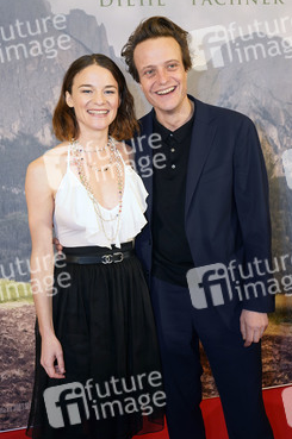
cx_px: 139
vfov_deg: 38.9
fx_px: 622
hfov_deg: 26.4
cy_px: 221
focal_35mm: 51
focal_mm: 47
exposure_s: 1/125
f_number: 6.3
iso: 1250
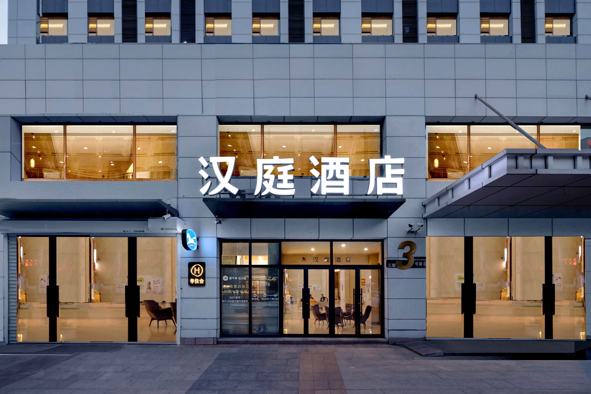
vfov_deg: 90.0
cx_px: 296
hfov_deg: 112.6
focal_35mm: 12
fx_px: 197
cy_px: 197
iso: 100
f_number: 8
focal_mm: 12
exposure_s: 1/1.25
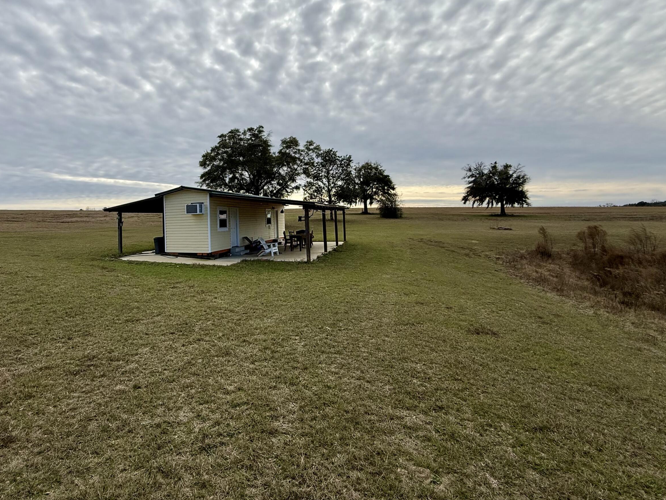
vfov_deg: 71.1
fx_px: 346
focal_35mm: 18
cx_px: 244
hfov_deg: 85.8
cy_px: 210
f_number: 2.2
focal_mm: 2.22
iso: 50
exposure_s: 1/2611
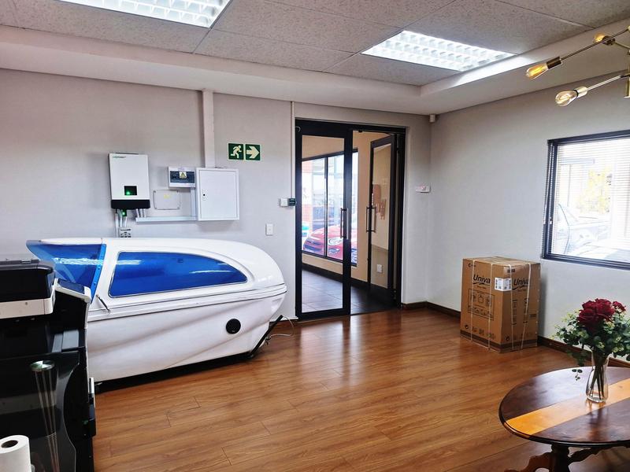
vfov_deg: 58.9
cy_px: 236
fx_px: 419
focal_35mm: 23
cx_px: 315
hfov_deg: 73.9
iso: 50
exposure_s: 1/50
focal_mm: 5.54
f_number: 1.8
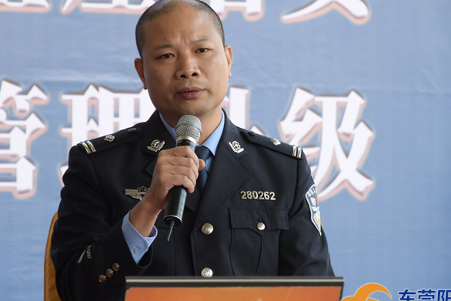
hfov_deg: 6.7
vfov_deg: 4.5
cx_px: 234
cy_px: 144
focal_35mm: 307
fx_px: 3847
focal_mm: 150
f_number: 5.6
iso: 320
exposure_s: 1/160
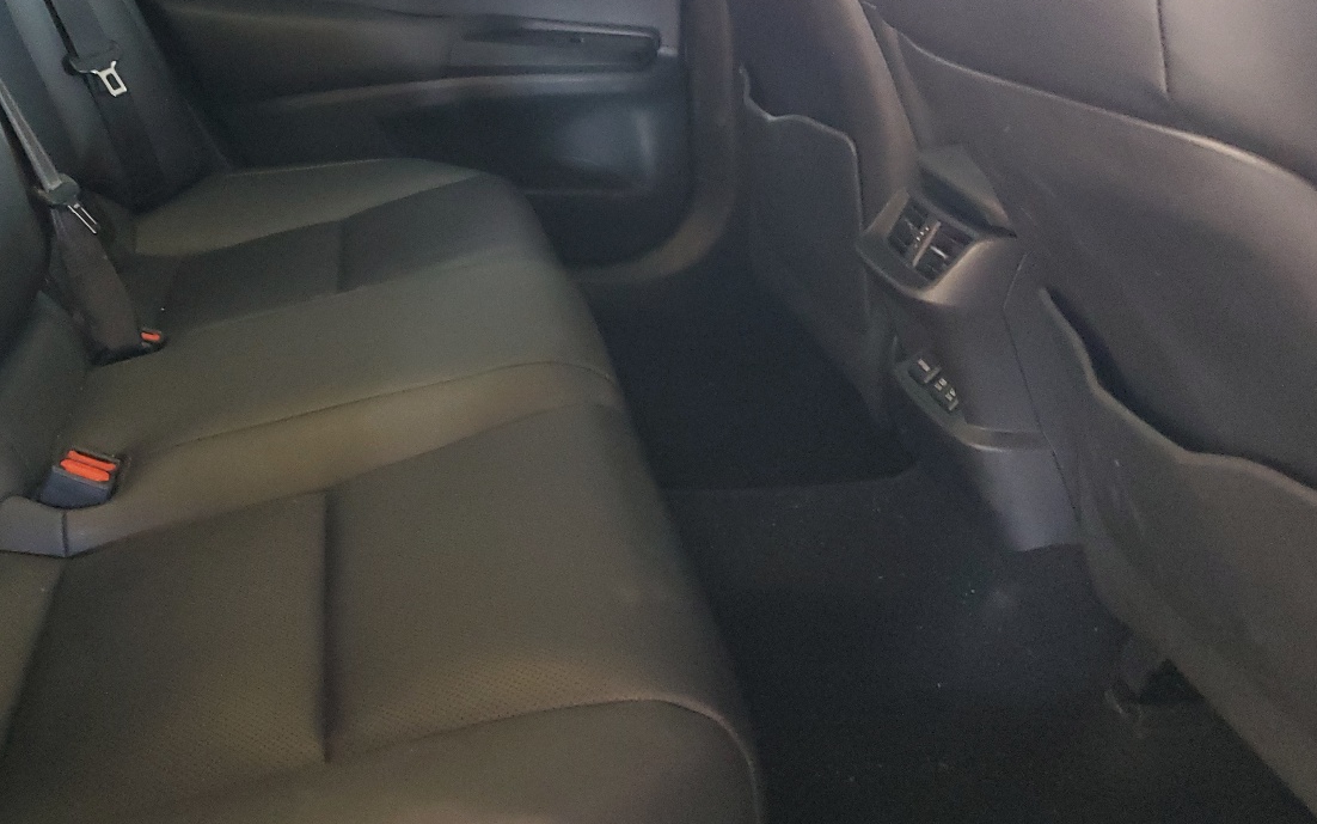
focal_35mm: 40
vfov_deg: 31.5
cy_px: 222
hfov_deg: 48.7
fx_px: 1436
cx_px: 478
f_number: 1.5
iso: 409
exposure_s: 1/15
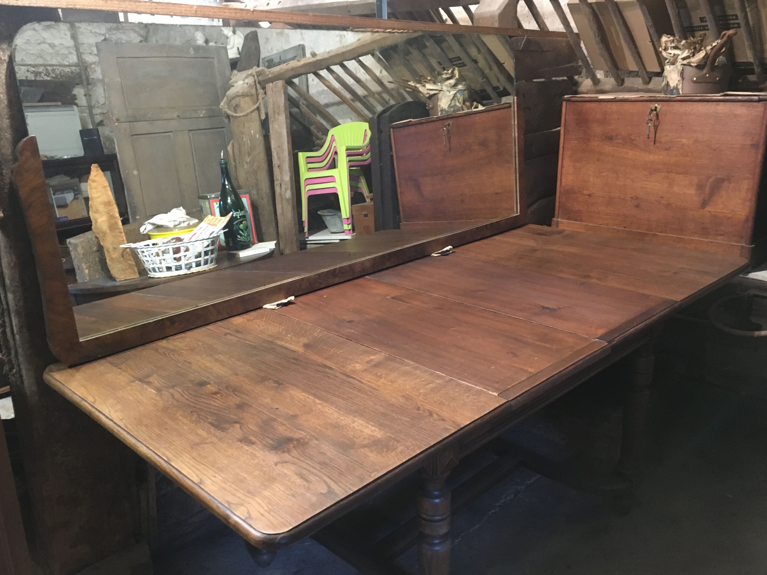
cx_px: 371
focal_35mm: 30
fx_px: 665
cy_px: 288
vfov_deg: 46.8
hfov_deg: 60.0
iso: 400
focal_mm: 4.15
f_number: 2.2
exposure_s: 1/17
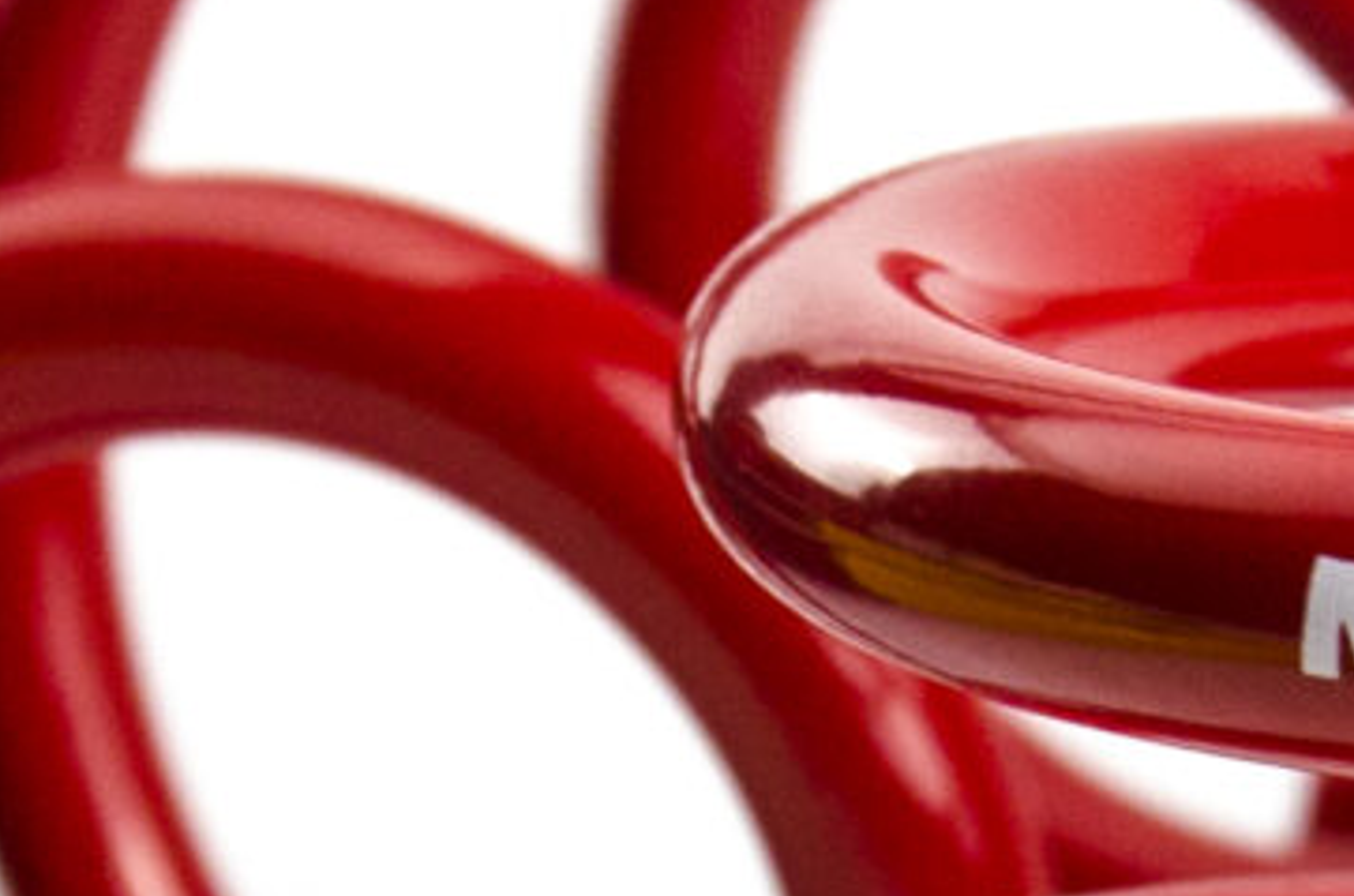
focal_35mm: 373
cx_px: 1279
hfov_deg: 5.5
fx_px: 13981
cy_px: 1391
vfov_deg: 3.7
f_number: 5.6
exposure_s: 1/125
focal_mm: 35
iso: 250
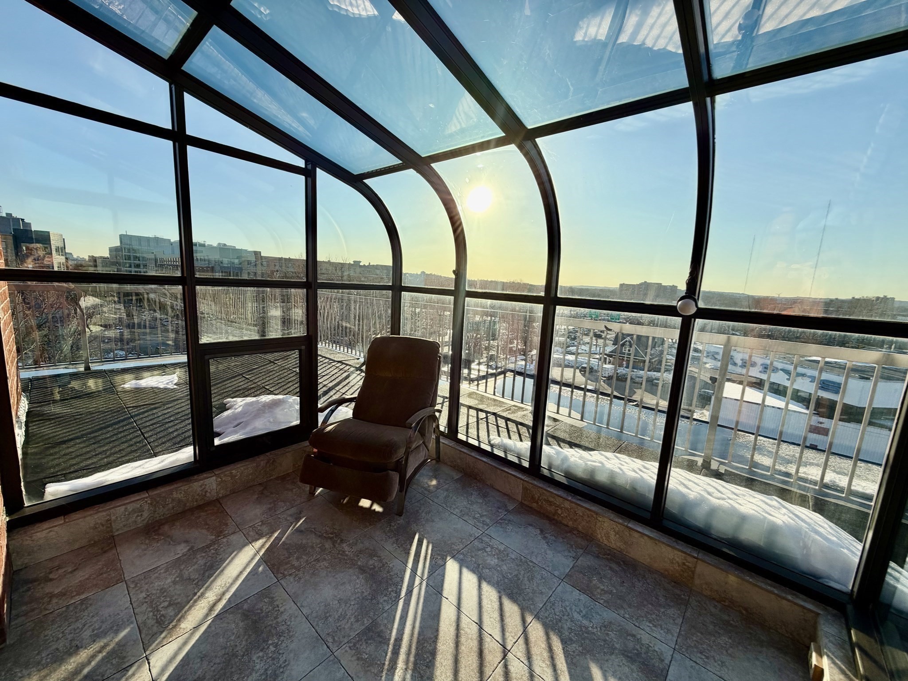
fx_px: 367
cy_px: 340
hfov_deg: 102.1
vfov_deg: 85.7
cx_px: 454
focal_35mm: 14
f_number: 2.2
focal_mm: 2.22
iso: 32
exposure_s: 1/770
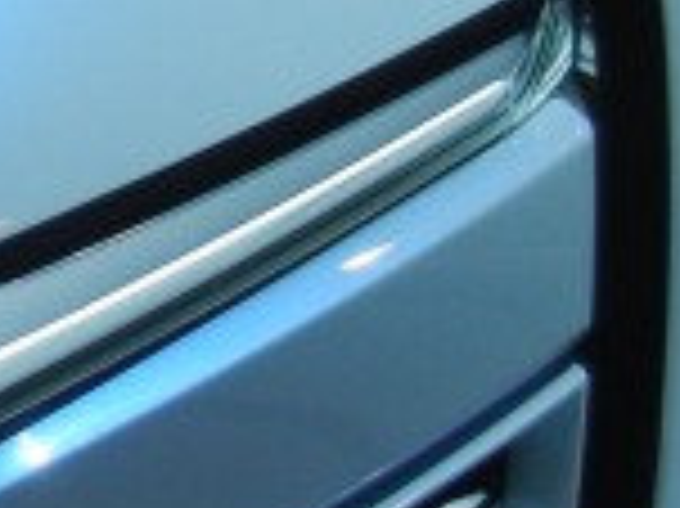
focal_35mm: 204
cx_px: -703
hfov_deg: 9.1
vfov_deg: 7.2
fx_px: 4004
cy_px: -76
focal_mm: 5.4
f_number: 3.5
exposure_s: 1/145
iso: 160
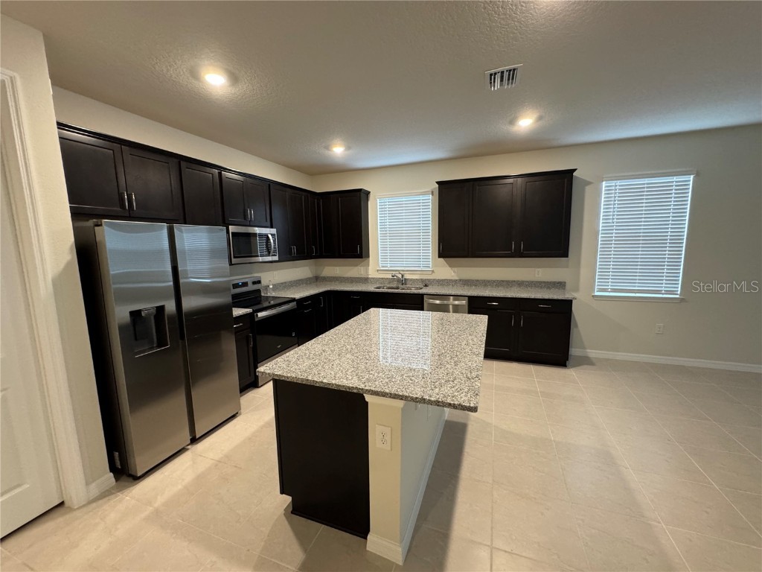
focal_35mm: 14
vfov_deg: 85.7
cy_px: 286
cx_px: 381
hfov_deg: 102.1
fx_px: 308
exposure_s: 1/60
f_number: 2.2
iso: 400
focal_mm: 2.22
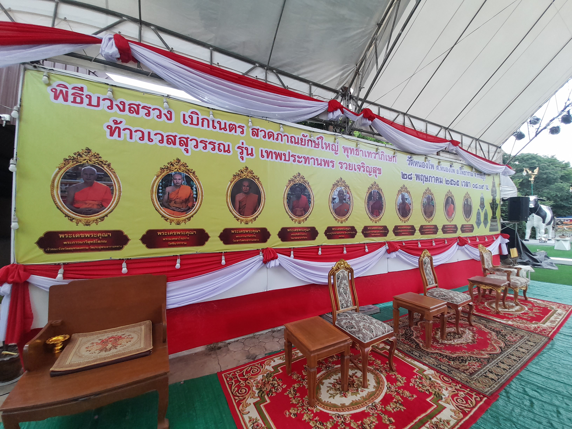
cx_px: 286
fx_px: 215
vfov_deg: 89.9
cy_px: 214
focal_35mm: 13
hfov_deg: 106.2
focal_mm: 1.42
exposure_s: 1/50
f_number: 2.2
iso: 40
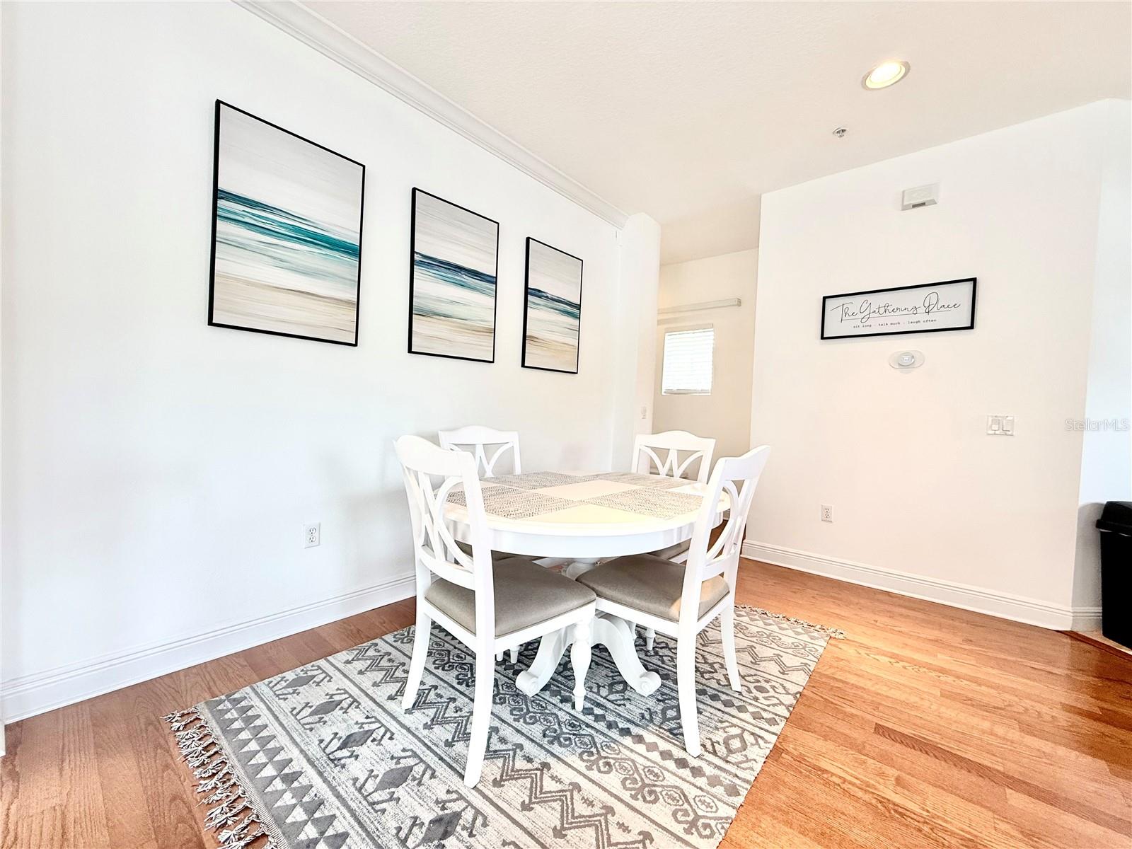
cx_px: 566
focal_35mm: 14
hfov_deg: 102.1
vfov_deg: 85.7
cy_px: 424
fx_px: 458
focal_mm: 2.22
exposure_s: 1/120
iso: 80
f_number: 2.2
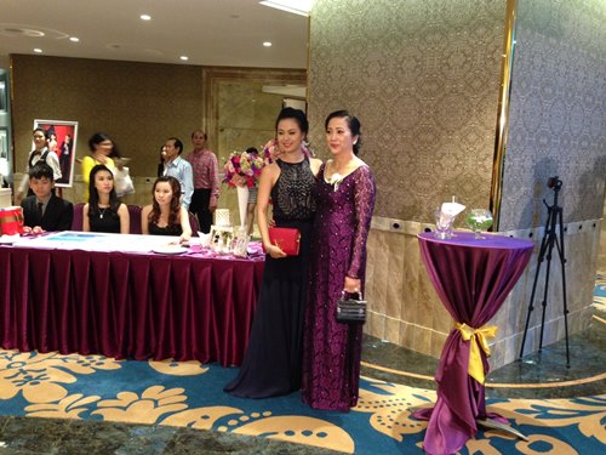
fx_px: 578
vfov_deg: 42.9
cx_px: 303
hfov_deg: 55.4
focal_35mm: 33
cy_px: 228
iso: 320
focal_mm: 4.12
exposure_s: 1/20
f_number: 2.4
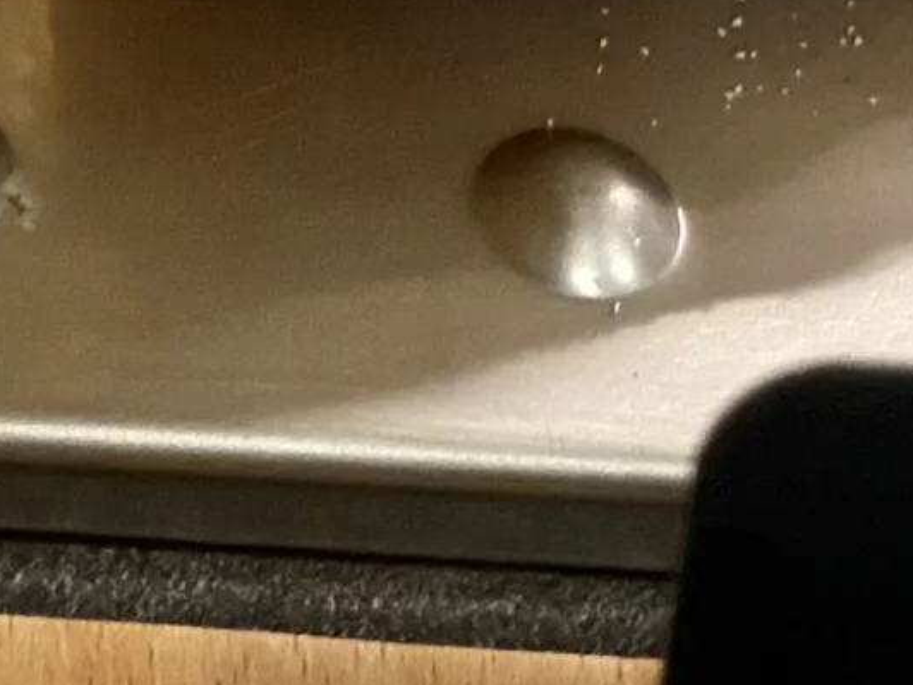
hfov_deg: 15.4
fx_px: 3297
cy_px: -268
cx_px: -63
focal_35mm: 125
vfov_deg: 11.5
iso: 400
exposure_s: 1/50
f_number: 1.8
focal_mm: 4.25
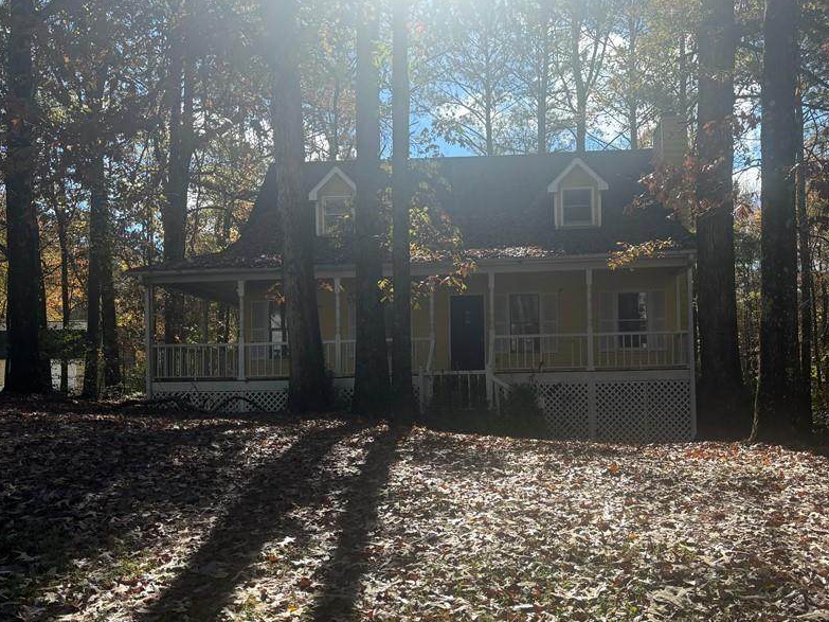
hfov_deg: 53.8
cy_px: 343
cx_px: 470
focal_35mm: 34
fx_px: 814
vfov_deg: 41.7
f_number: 1.6
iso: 50
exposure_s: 1/1543
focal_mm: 5.96
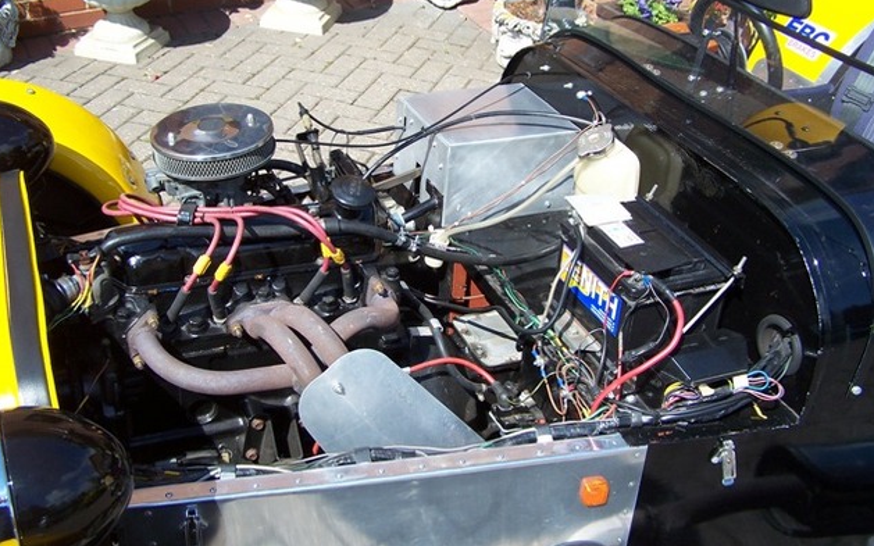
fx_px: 977
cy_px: 236
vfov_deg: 31.2
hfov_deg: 48.2
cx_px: 432
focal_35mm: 41
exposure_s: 1/750
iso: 80
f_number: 2.8
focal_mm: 6.3
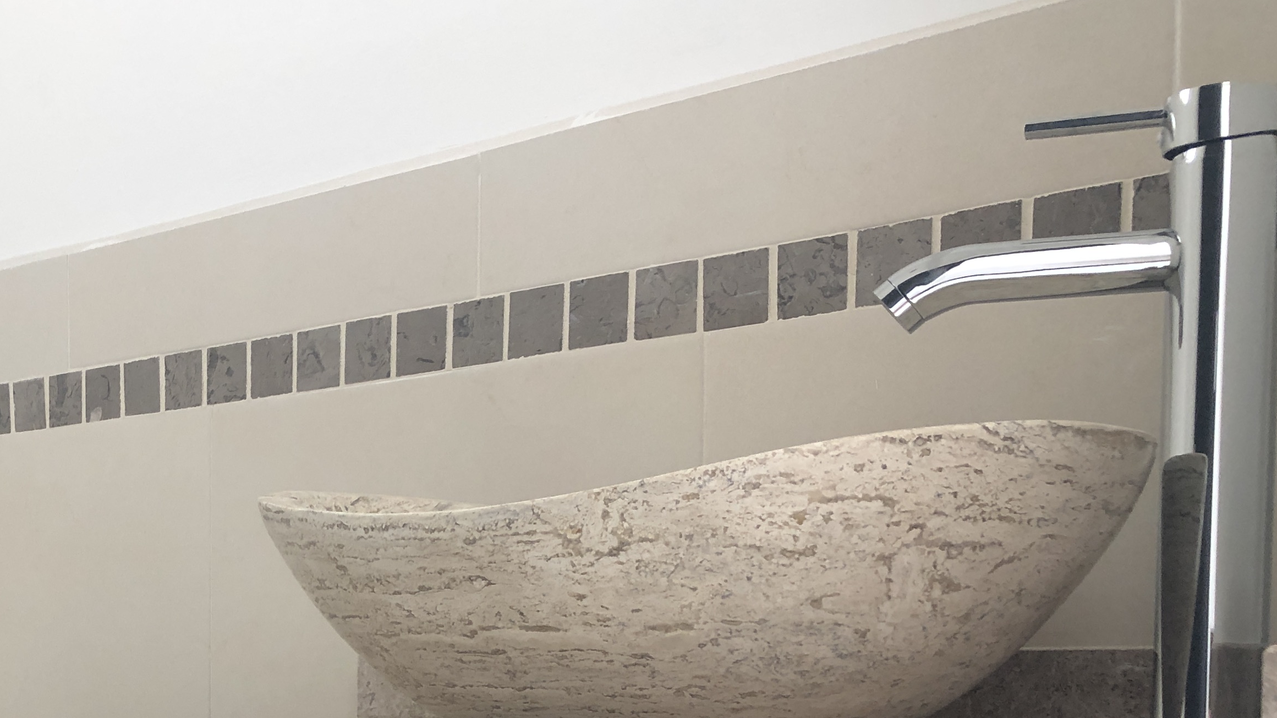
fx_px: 1794
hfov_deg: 37.3
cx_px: 191
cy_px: 750
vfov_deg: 21.7
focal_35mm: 53
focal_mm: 4
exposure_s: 1/30
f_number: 1.8
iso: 25
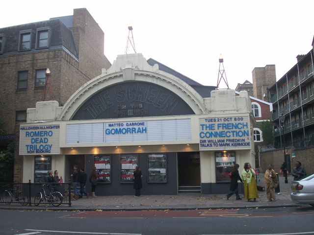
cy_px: 118
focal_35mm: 37
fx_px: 336
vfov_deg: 38.7
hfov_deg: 50.1
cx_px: 157
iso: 50
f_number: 3.5
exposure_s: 1/60
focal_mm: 7.7
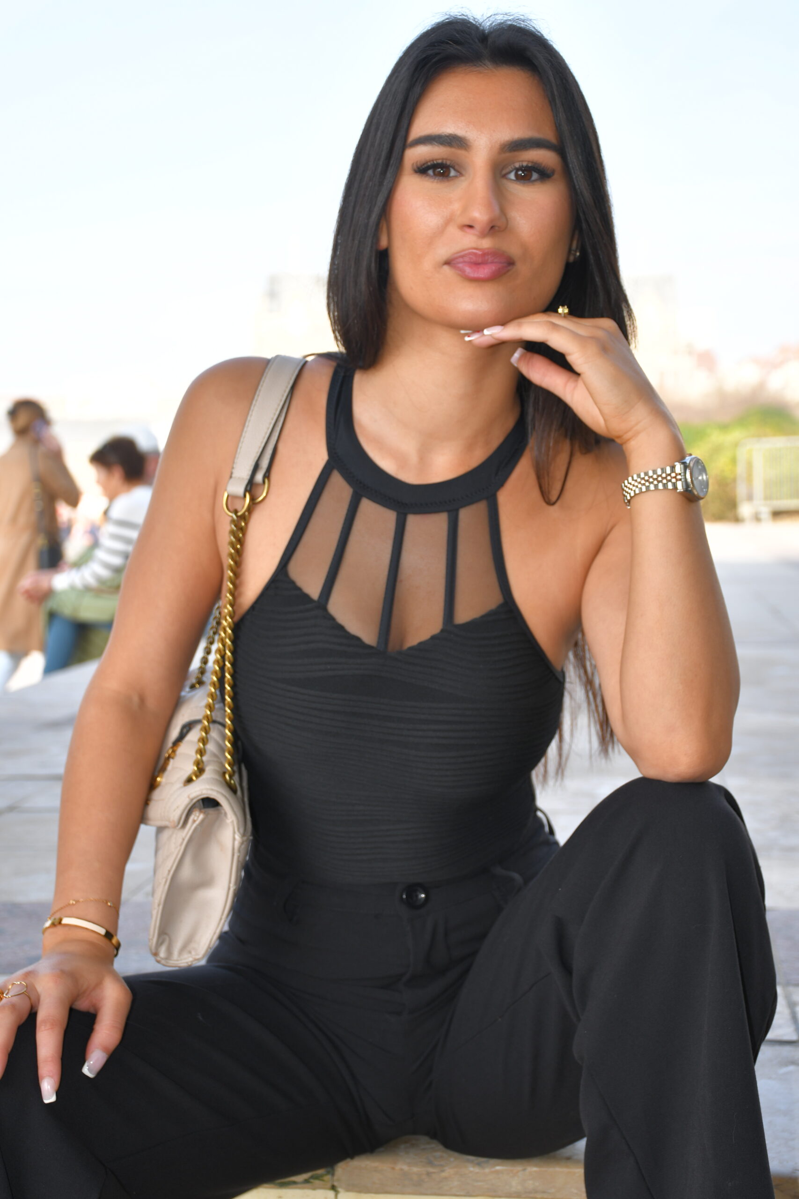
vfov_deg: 31.9
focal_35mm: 63
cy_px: 600
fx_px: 2097
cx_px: 400
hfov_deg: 21.6
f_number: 5.6
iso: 100
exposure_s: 1/125
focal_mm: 42
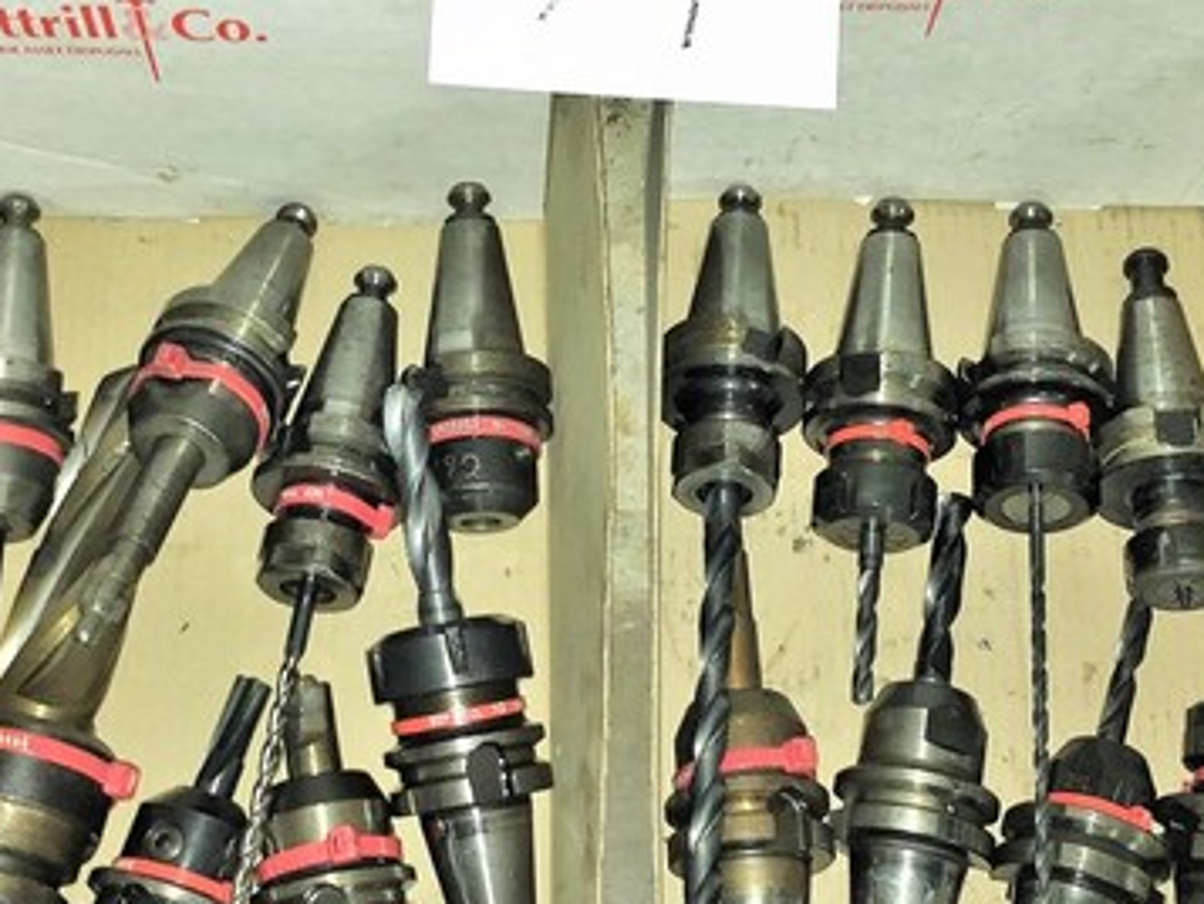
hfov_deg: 36.8
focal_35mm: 52
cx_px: 550
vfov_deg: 28.0
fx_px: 1809
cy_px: 472
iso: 50
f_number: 2.2
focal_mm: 4.15
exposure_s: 1/17
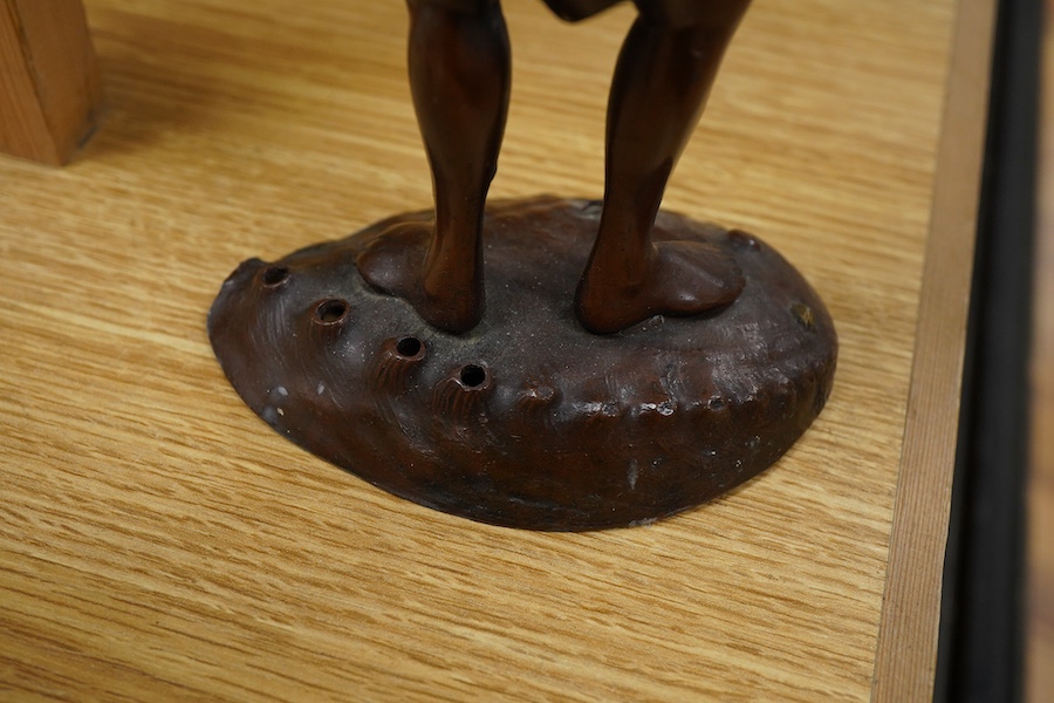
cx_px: 527
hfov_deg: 43.6
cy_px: 352
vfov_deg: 29.9
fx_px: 1317
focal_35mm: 45
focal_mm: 30
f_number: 9
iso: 1250
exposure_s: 1/125
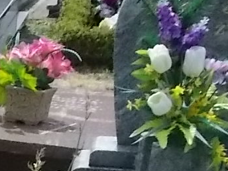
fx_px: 797
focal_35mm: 121
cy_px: 290
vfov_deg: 11.5
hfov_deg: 13.6
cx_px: -247
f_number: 8
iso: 400
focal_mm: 4.6
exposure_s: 1/640
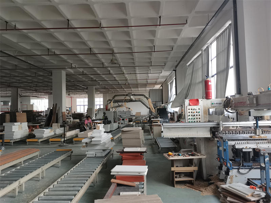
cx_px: 136
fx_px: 204
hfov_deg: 67.3
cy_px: 102
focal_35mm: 26
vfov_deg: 53.1
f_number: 1.8
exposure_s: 1/50
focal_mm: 5.58
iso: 100
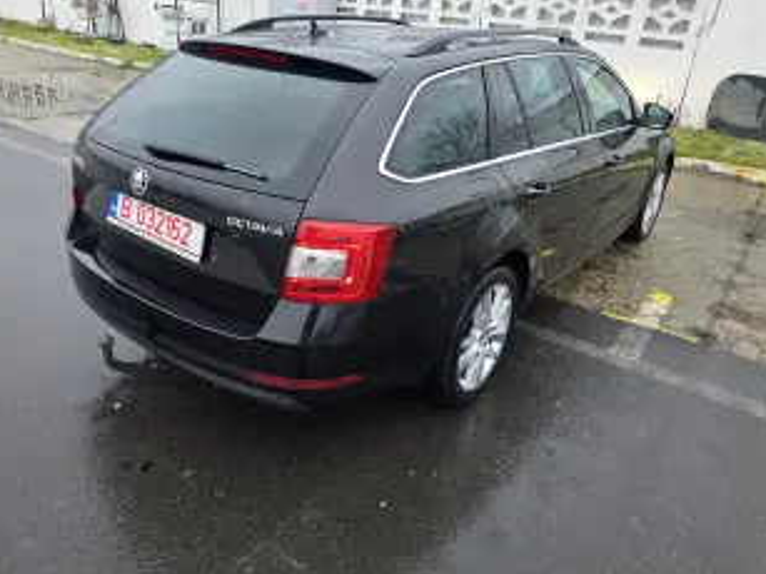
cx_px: 347
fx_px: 597
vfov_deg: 51.2
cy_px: 255
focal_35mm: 27
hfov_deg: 65.2
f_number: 1.7
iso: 32
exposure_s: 1/180
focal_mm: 6.3
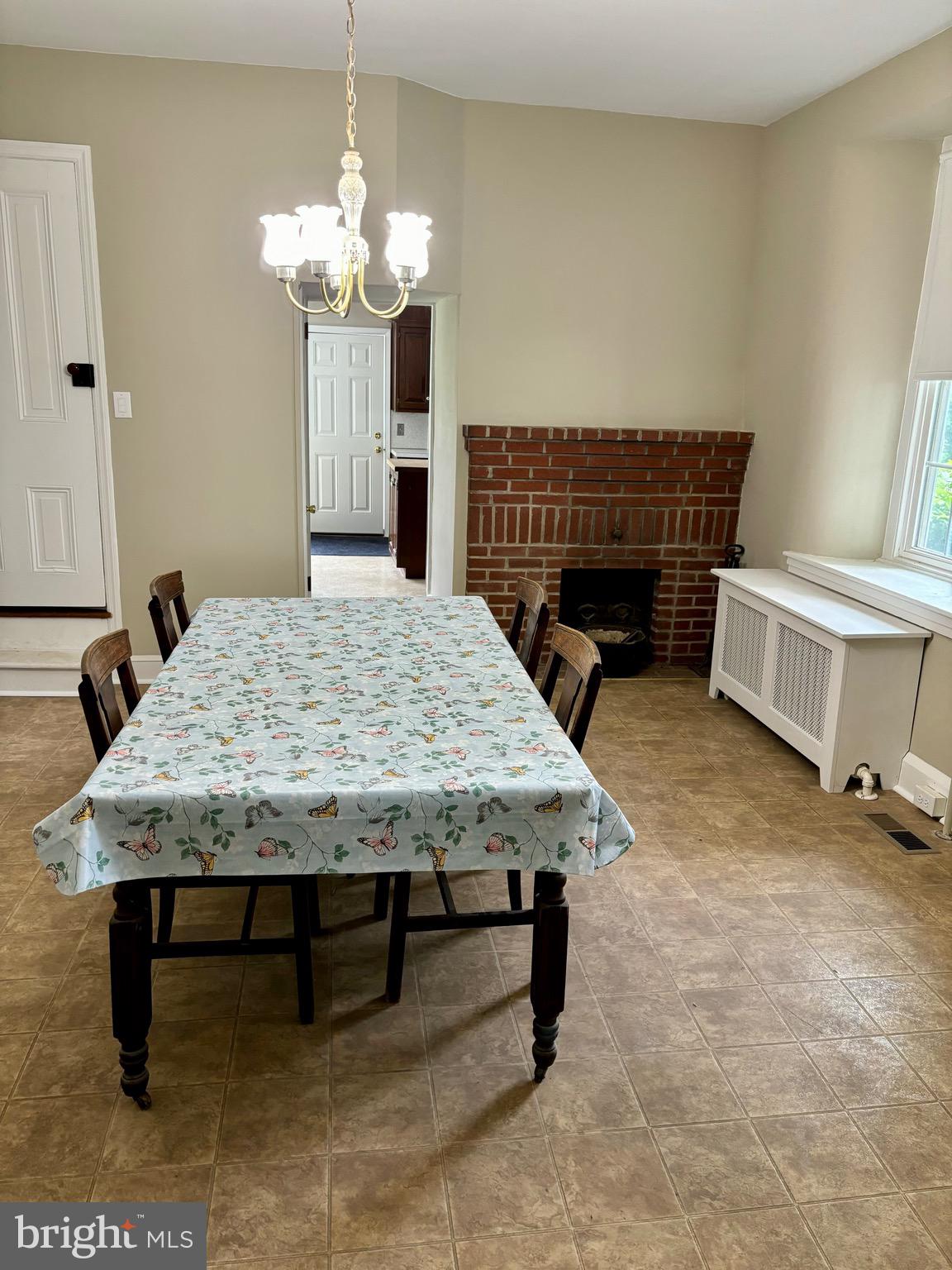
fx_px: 953
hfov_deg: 53.1
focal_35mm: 26
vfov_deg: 67.3
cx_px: 476
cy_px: 635
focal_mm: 5.96
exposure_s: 1/60
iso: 200
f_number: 1.6
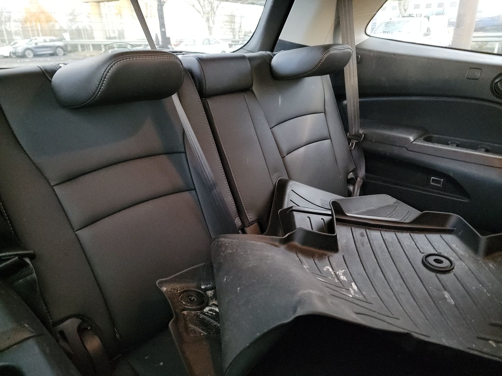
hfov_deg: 71.6
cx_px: 251
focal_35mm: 24
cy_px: 188
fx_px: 348
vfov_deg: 56.8
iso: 2803
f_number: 1.8
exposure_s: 1/59
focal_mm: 6.7
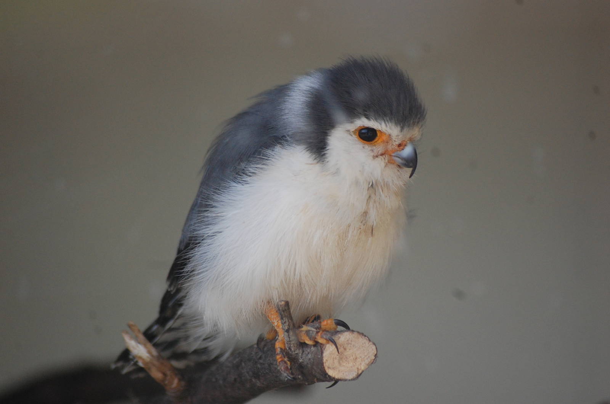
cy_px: 202
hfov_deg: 6.9
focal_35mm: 300
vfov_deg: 4.6
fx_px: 5075
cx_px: 305
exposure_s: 1/400
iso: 800
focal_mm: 200
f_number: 5.6
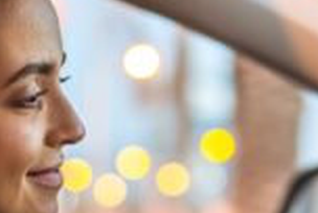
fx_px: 1416
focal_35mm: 160
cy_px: 200
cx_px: 149
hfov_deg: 12.8
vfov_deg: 8.6
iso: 1000
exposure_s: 1/40
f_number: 1.4
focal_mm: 35
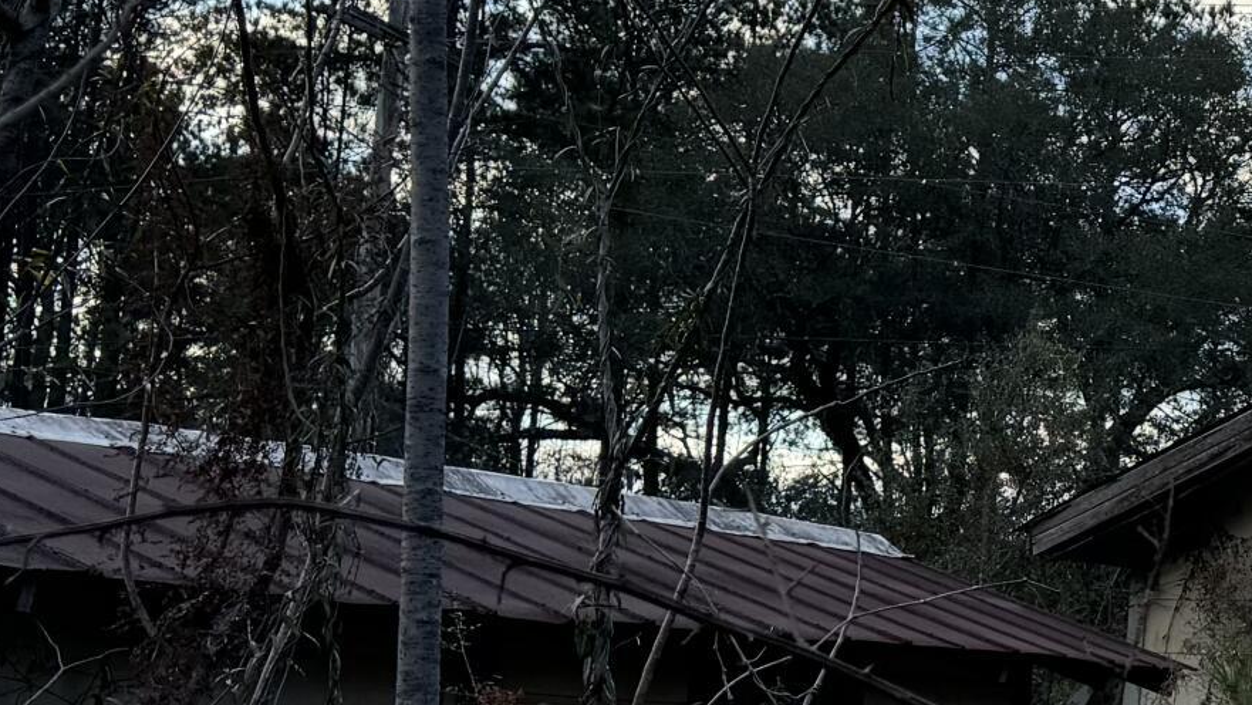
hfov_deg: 21.5
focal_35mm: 89
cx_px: 1646
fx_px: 2955
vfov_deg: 13.6
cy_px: 416
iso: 80
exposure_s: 1/1767
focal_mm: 6.76
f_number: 1.78
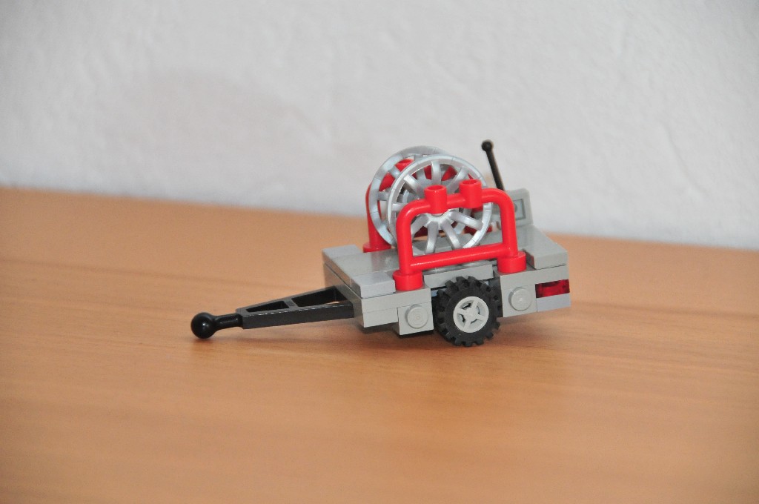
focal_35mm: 300
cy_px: 252
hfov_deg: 6.9
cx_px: 380
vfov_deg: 4.6
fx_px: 6317
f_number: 5.6
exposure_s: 1/60
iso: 1250
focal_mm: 200
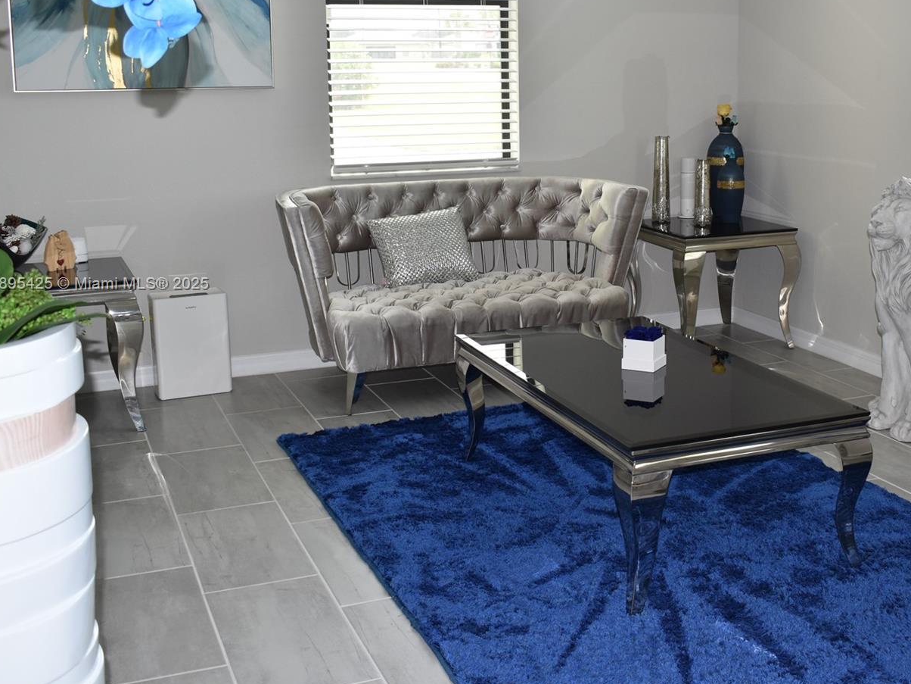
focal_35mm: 46
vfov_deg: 31.5
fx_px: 1211
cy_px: 285
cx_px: 572
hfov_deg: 40.9
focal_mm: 24
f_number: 5.6
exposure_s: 1/125
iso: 400
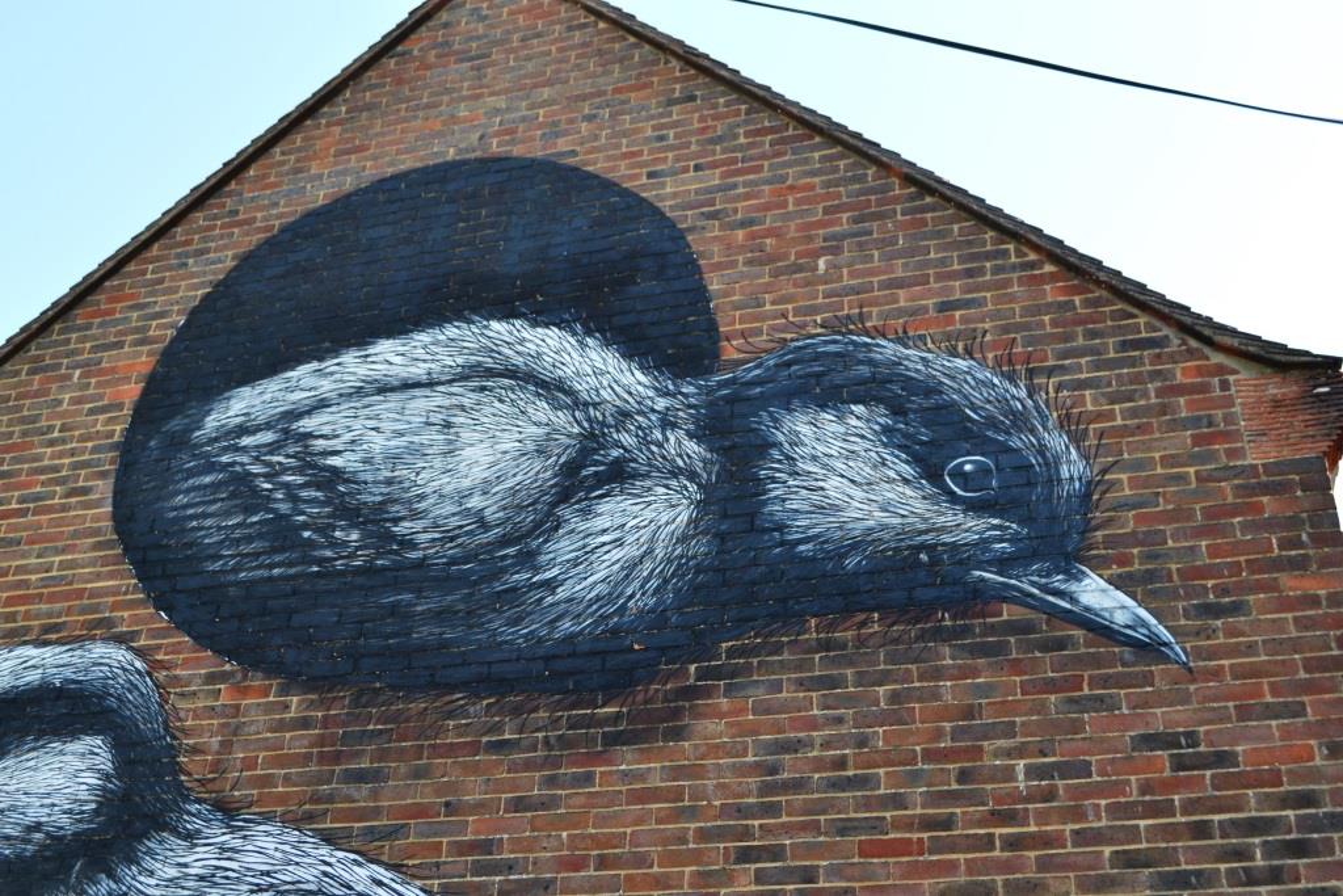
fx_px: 1455
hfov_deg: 49.5
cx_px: 672
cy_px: 448
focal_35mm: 39
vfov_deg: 34.2
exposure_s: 1/125
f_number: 5.6
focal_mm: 26
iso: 140
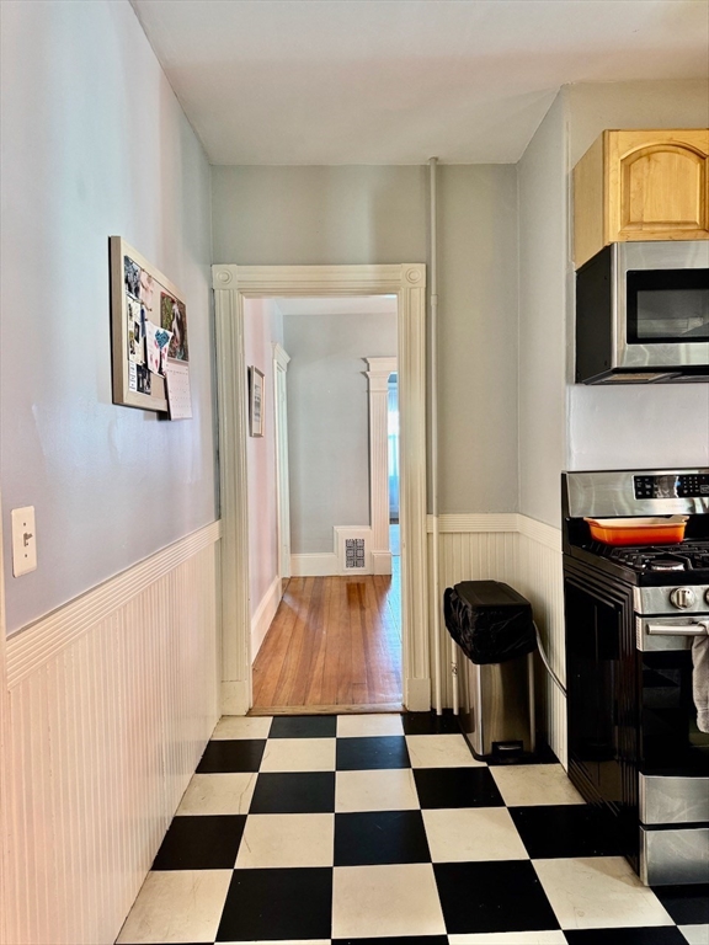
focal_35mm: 24
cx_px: 354
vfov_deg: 71.6
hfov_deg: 56.8
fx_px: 655
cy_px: 472
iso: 200
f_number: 1.78
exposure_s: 1/60
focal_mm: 6.76
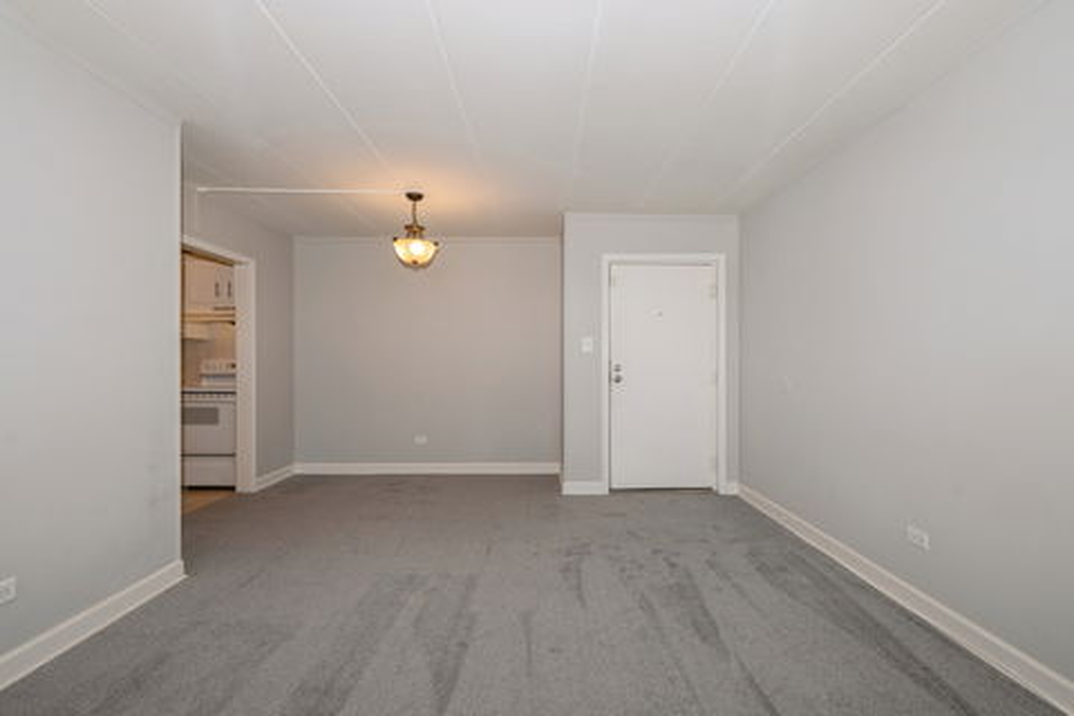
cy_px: 358
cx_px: 537
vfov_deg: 77.3
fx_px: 447
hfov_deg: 100.4
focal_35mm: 15
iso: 250
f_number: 7.1
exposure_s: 1/80
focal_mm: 10
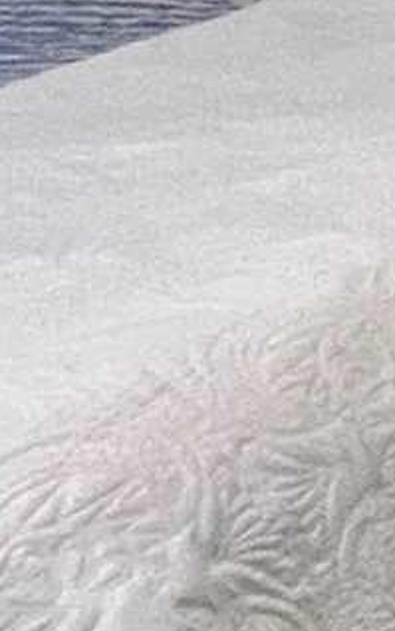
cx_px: 2140
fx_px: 2289
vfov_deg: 14.8
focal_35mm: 133
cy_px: -246
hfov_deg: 5.8
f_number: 1.8
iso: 320
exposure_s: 1/60
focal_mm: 1.57
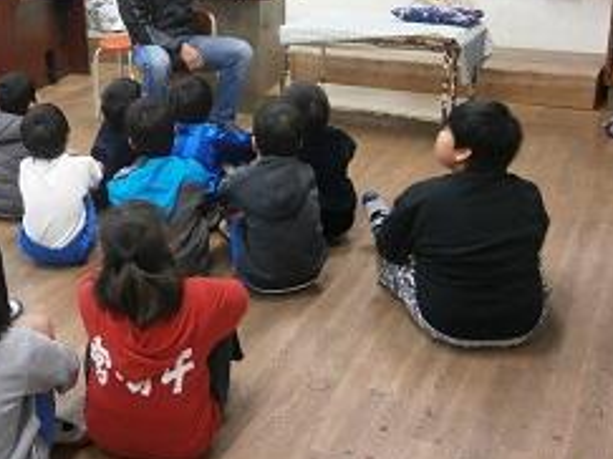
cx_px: 149
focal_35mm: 51
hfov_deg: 36.6
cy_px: 141
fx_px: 903
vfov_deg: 28.3
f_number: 2.9
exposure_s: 1/10
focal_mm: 5.5
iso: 200
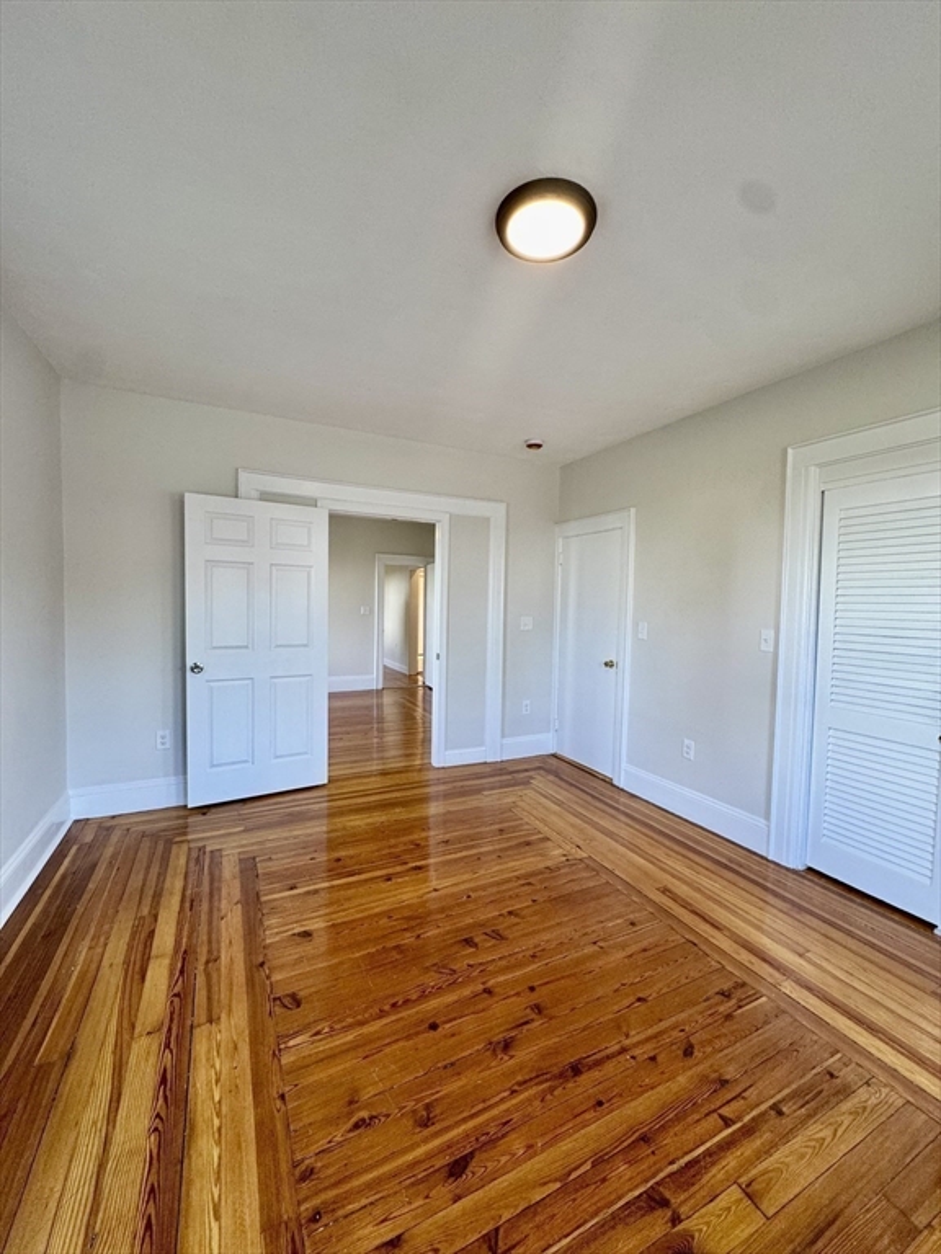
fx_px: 507
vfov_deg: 102.1
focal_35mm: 14
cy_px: 627
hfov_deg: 85.7
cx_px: 470
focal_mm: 2.22
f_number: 2.2
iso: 160
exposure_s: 1/120
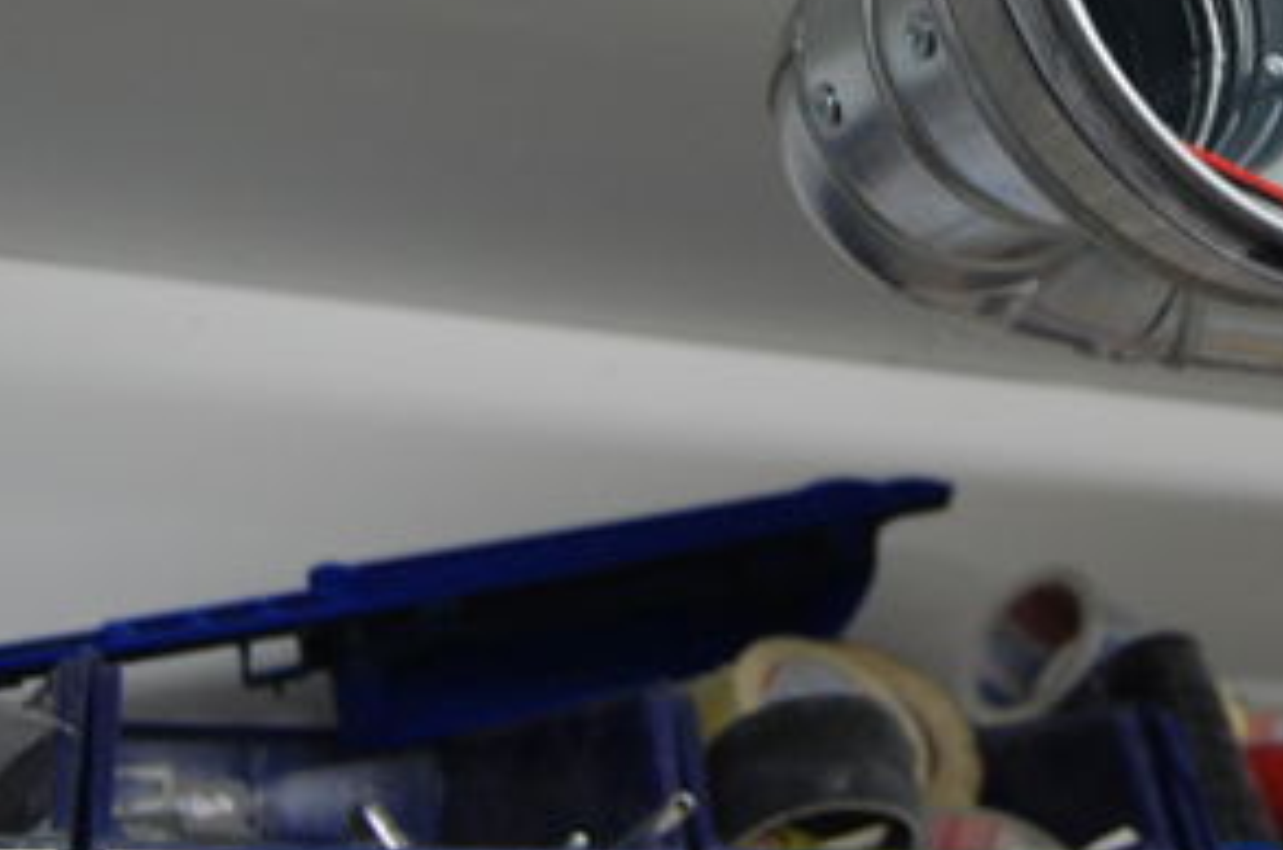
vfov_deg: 22.3
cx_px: 1038
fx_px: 2098
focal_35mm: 59
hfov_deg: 33.0
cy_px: 88
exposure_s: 1/25
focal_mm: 18
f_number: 3.5
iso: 800
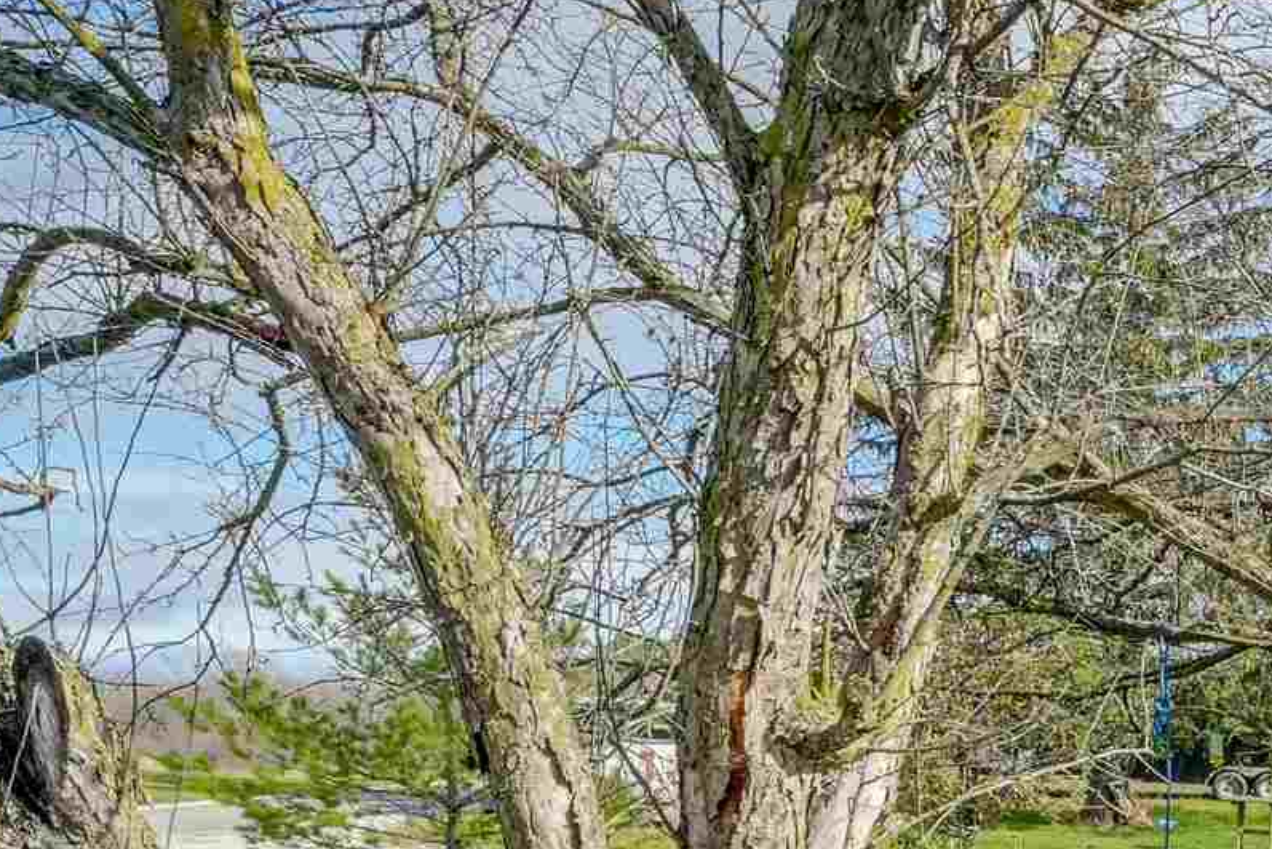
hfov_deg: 24.9
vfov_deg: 23.8
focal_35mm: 54
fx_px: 1908
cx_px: 2049
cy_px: 876
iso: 800
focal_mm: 14
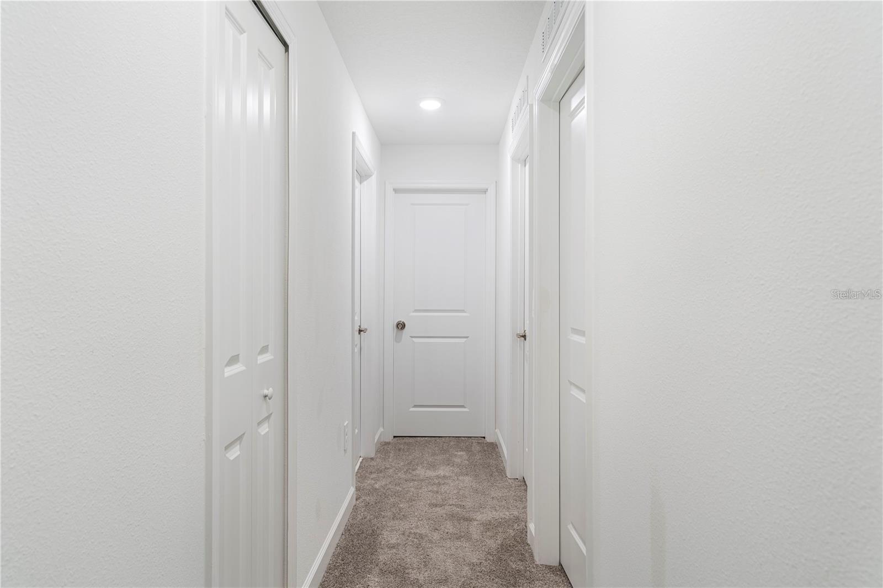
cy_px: 294
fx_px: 539
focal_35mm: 22
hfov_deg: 78.6
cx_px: 442
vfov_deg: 57.2
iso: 320
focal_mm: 22
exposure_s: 1/6
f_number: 7.1
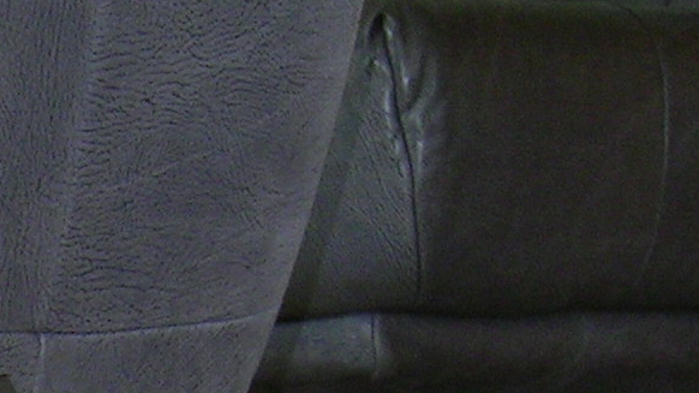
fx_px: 2557
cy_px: 763
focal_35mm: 138
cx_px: -380
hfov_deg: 14.4
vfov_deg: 8.4
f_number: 2.8
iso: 100
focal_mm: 5.6
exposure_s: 1/30
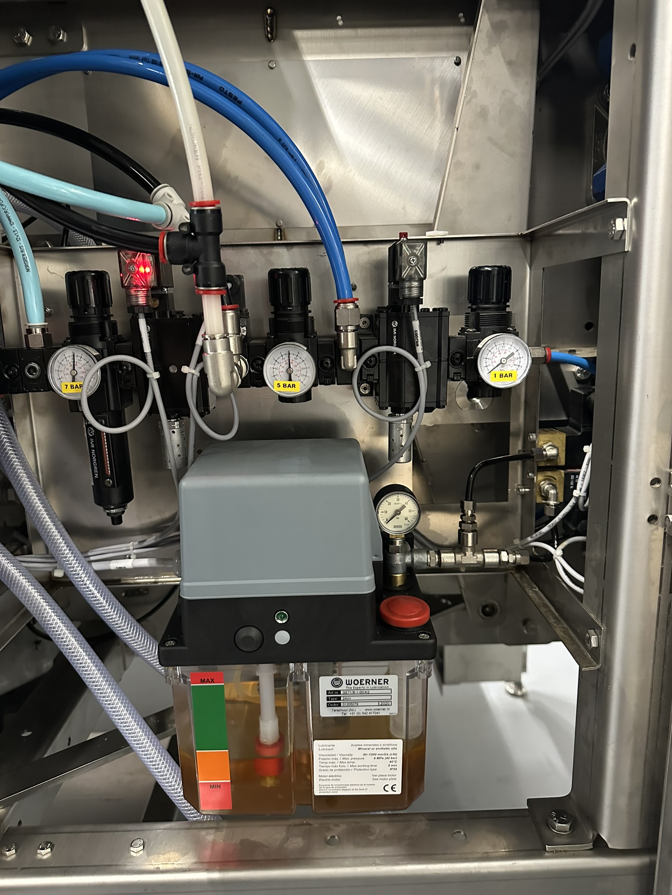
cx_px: 336
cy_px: 448
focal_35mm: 24
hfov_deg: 56.8
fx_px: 621
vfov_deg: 71.6
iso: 800
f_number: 1.78
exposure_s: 1/33
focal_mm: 6.86
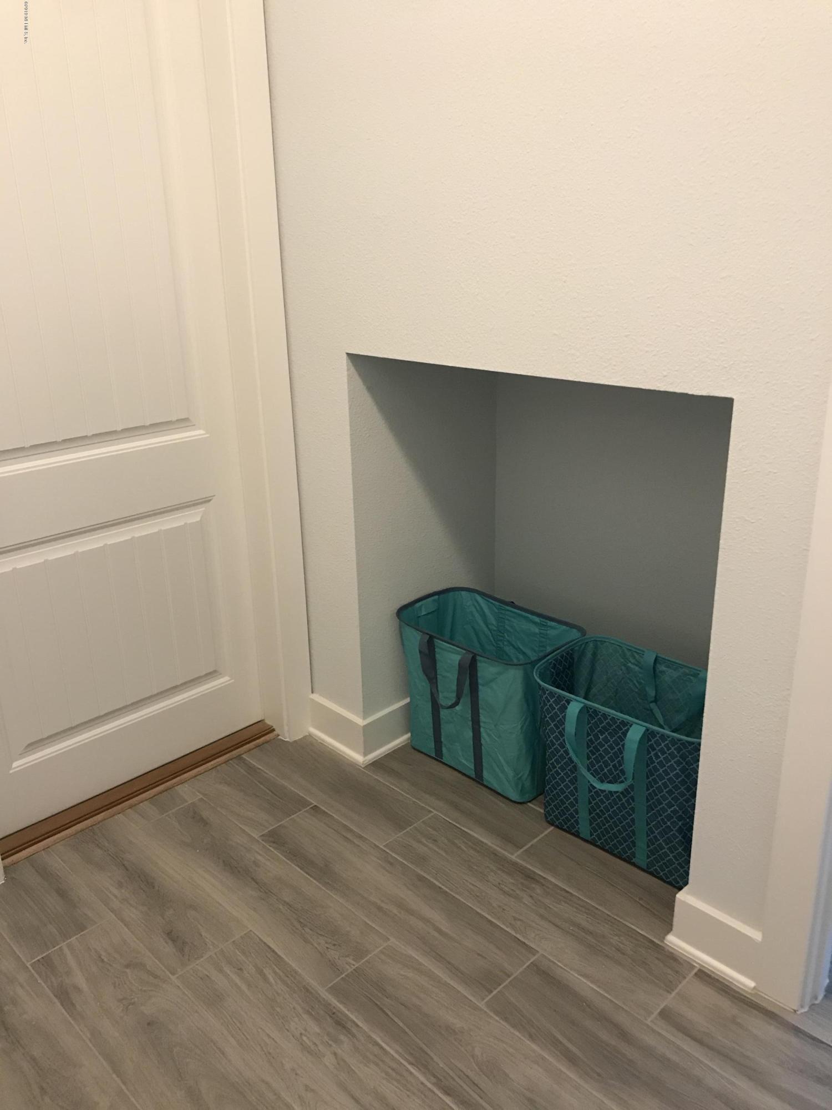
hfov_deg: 49.7
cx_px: 416
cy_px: 555
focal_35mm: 28
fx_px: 897
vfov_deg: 63.4
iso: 50
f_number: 1.8
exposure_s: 1/15
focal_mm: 3.99
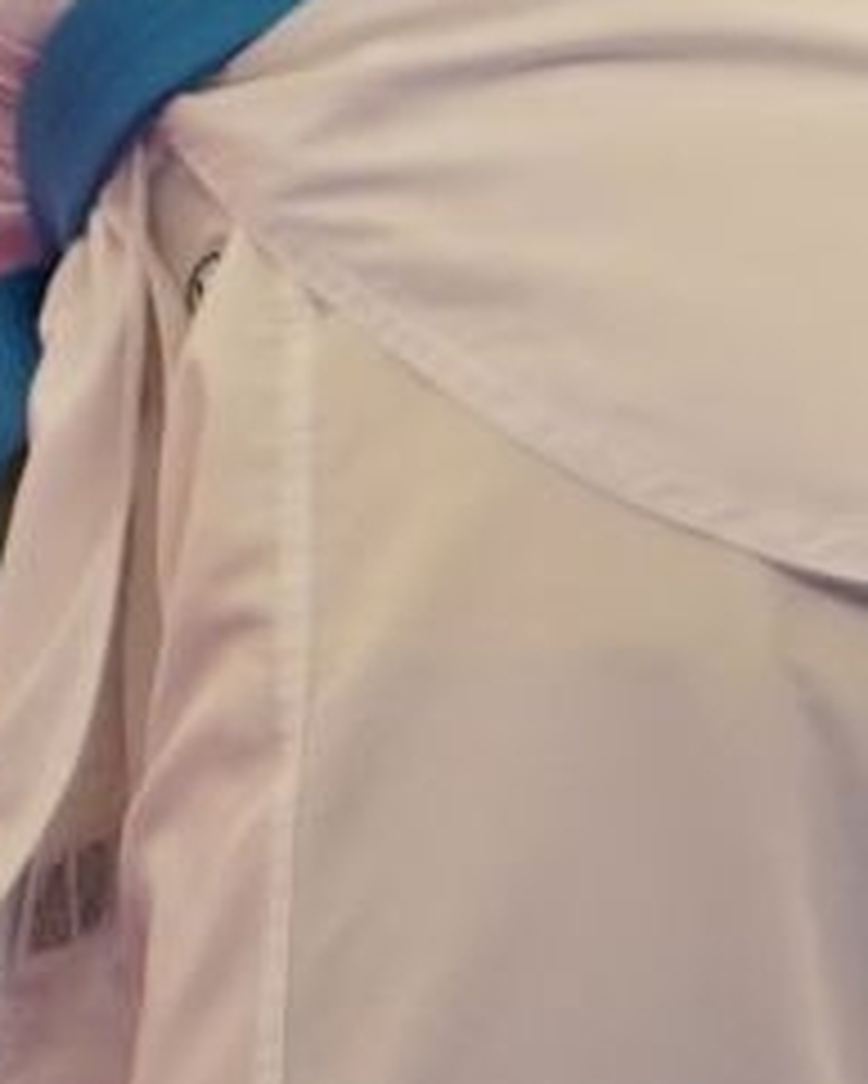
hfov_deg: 0.9
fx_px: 55550
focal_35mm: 1731
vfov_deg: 1.1
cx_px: -769
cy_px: -828
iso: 1250
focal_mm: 165
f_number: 2.8
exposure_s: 1/1000
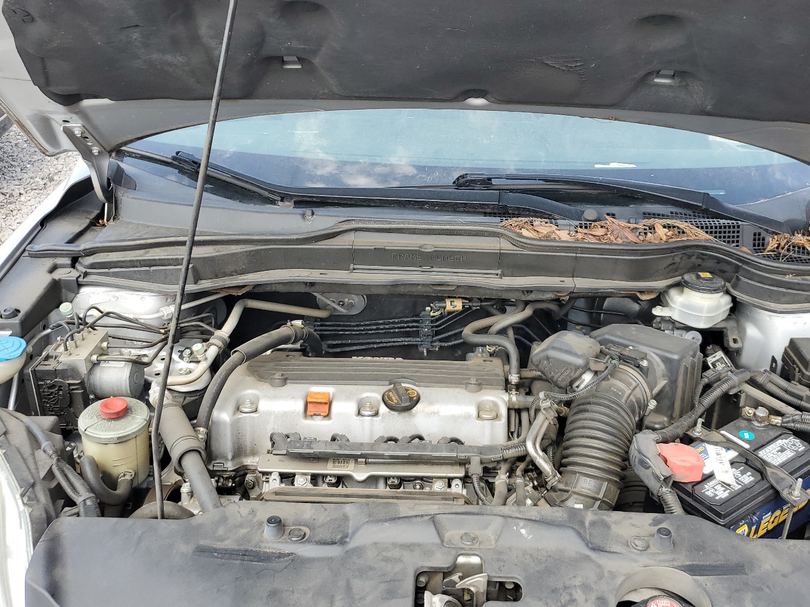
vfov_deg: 44.1
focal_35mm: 32
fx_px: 749
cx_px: 465
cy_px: 270
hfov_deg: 56.6
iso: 50
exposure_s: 1/417
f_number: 1.5
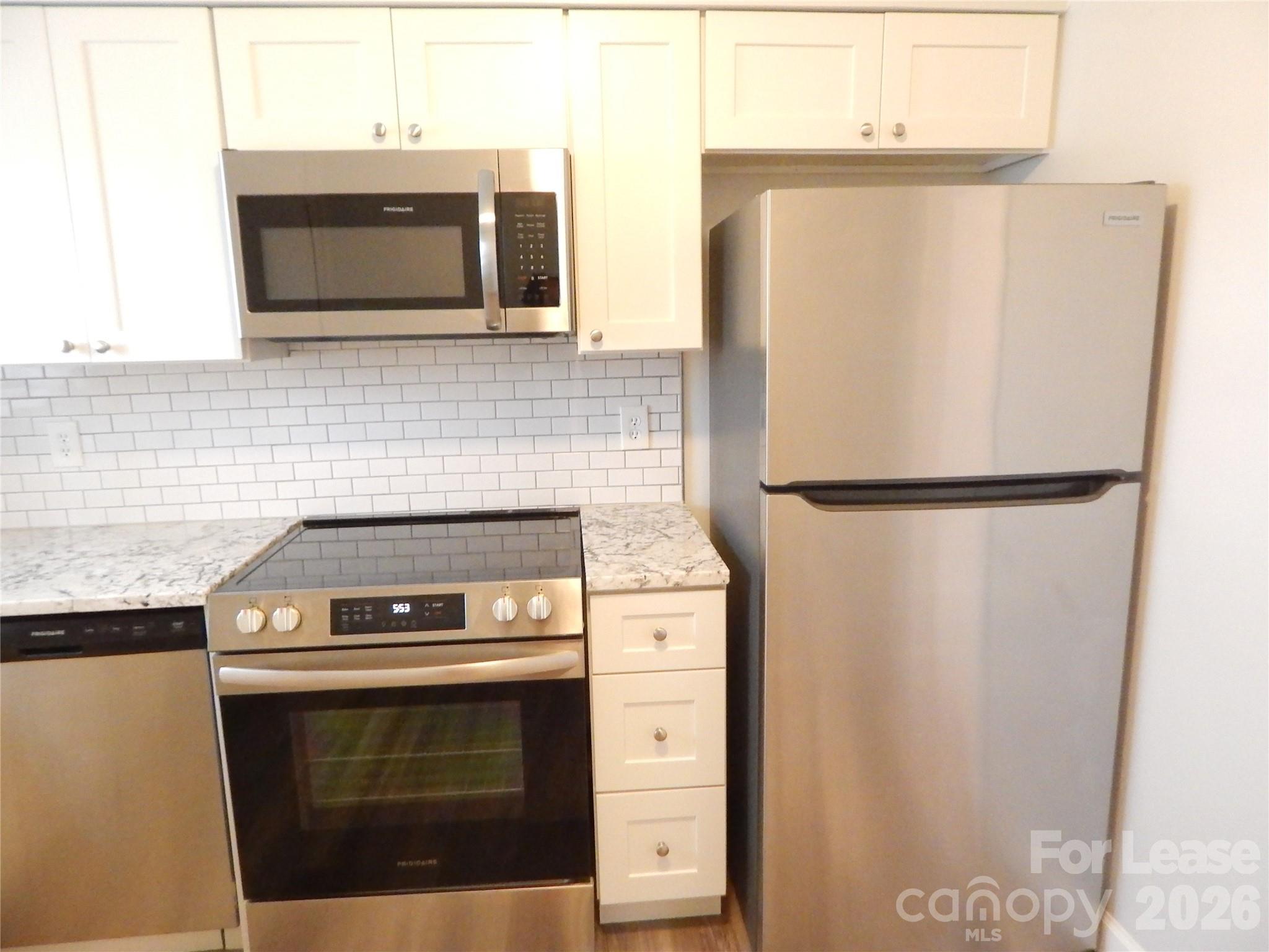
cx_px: 634
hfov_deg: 73.9
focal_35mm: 23
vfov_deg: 58.9
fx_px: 843
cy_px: 476
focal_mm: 4
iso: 1600
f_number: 3
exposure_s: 1/60
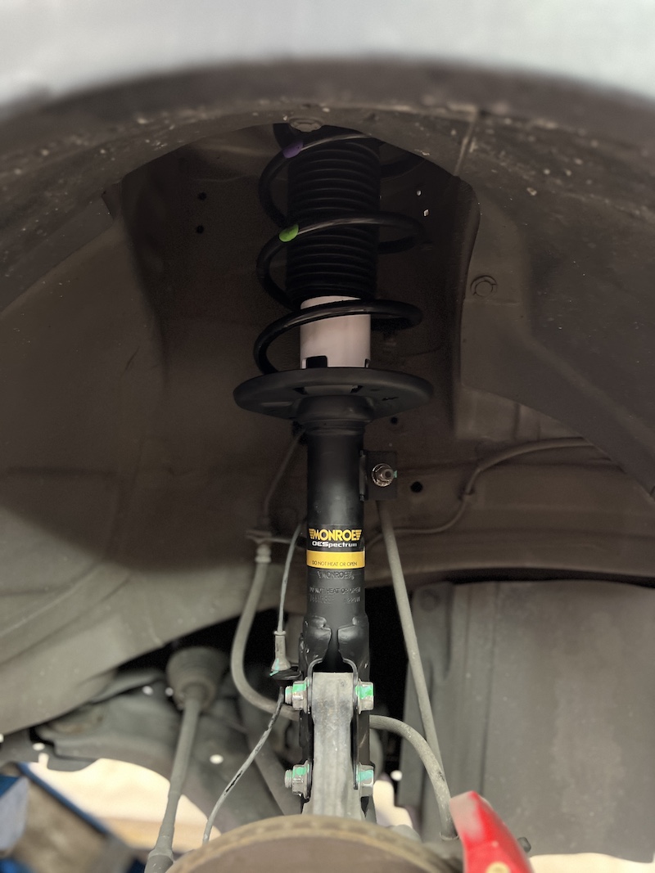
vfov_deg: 67.3
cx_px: 328
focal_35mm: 26
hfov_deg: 53.1
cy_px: 436
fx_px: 656
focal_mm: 5.7
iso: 640
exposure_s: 1/25
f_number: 1.5
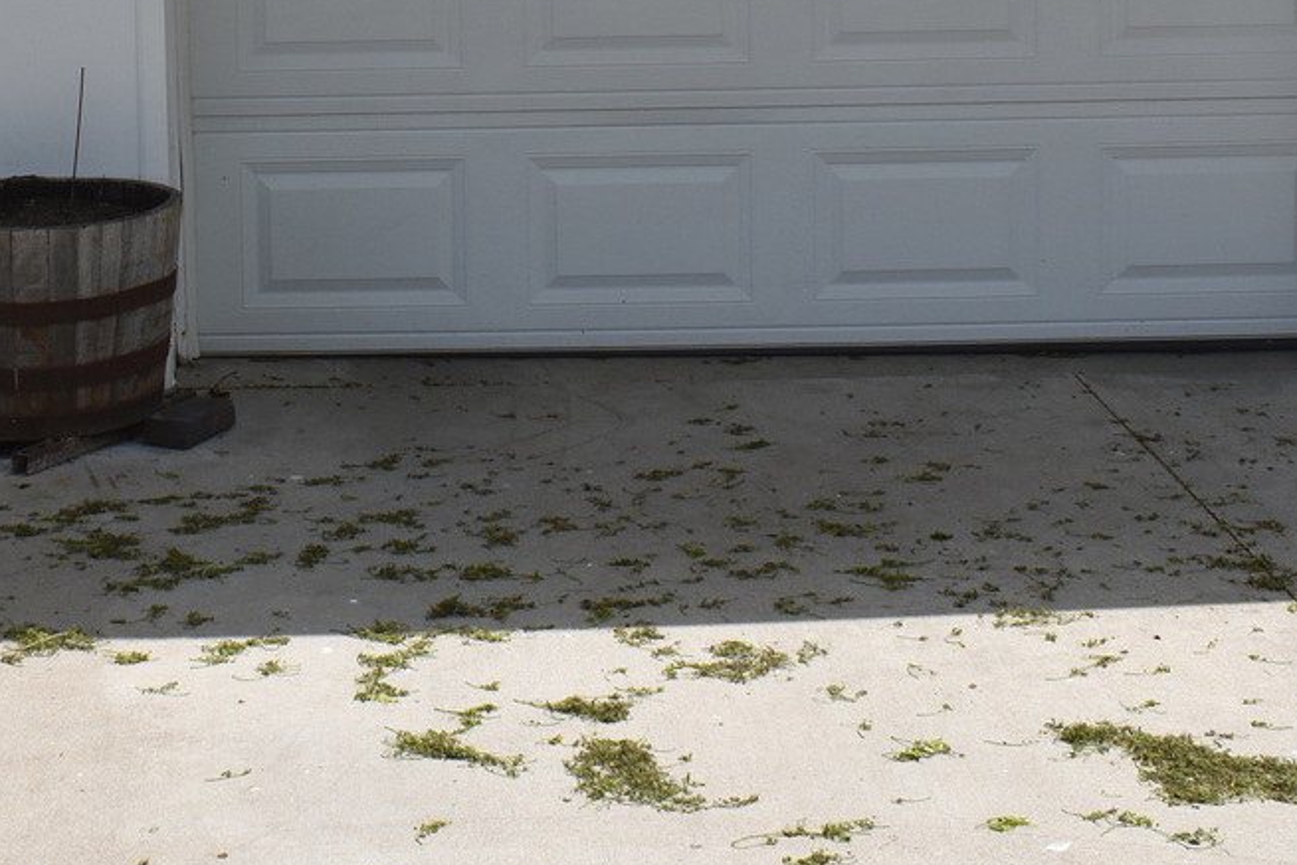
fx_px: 3207
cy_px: -133
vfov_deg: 14.9
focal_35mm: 89
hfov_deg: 22.5
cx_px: 236
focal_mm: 24
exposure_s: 1/320
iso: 200
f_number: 9
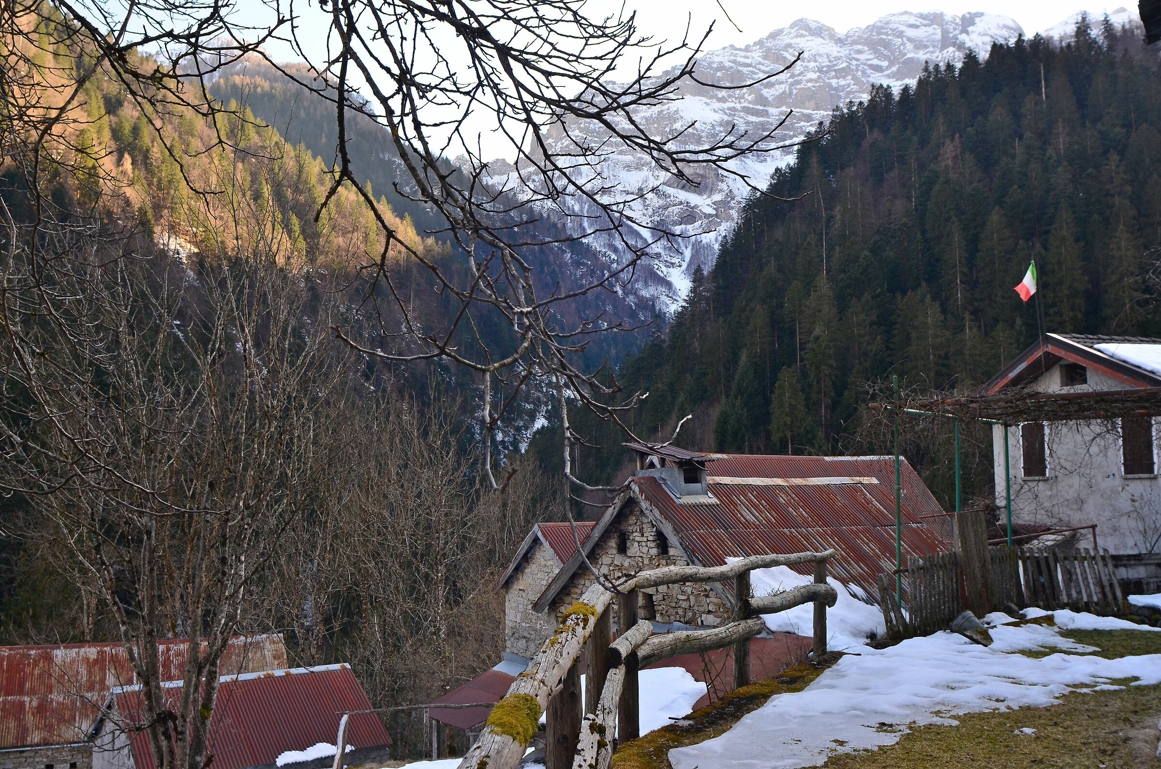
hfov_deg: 62.0
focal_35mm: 30
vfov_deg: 43.4
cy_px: 384
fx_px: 966
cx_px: 580
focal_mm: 20
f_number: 7.1
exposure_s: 1/125
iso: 200
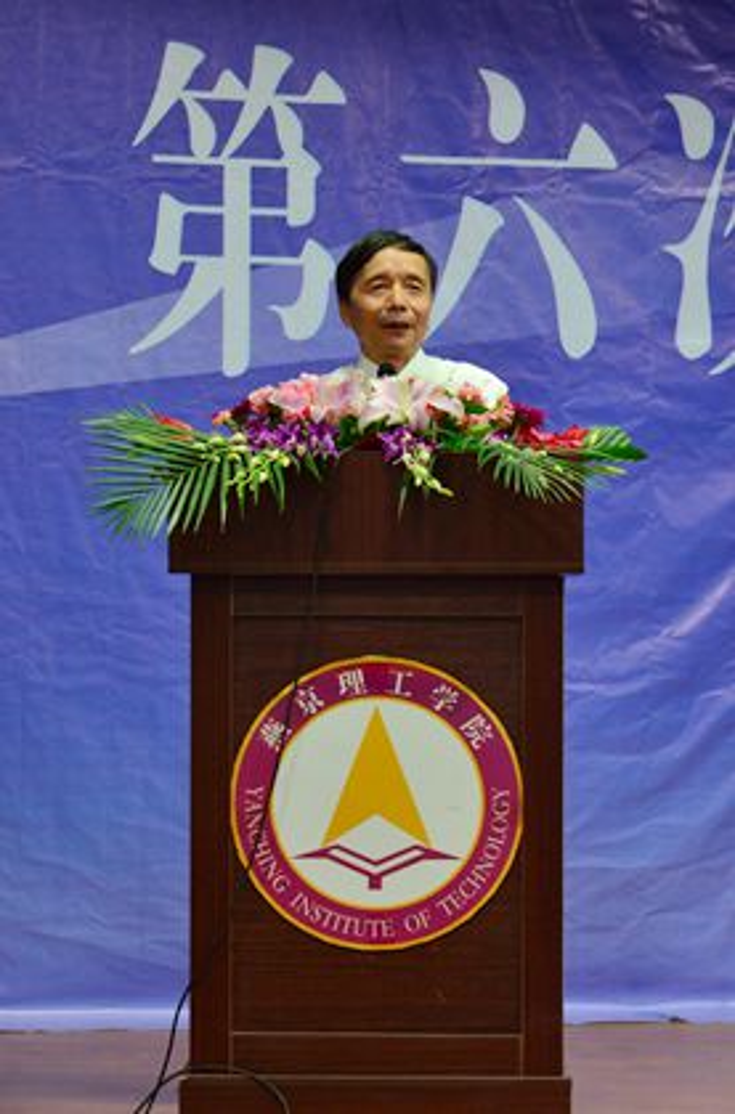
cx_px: 368
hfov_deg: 10.7
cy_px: 557
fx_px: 3934
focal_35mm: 128
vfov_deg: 16.1
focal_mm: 85
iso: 1100
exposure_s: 1/30
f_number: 10
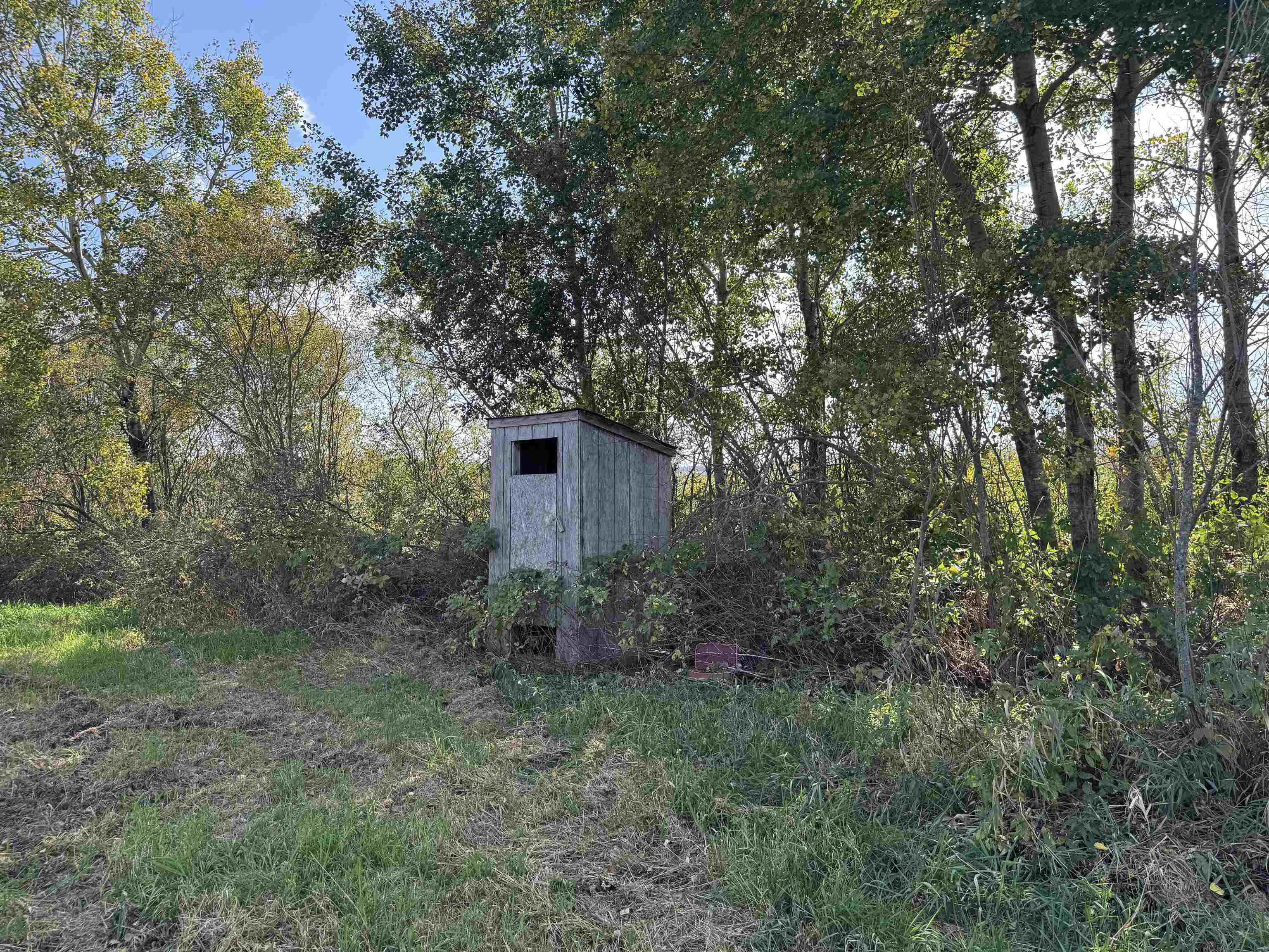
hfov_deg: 71.6
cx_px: 634
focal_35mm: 24
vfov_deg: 56.8
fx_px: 880
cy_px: 476
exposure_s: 1/900
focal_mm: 6.76
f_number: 1.78
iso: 80
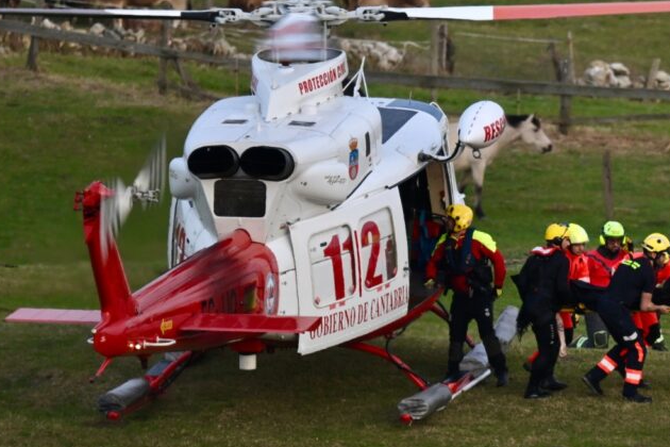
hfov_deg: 3.8
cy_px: 182
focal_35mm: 549
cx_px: 380
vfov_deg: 2.5
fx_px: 10217
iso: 250
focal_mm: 300
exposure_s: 1/400
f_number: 4
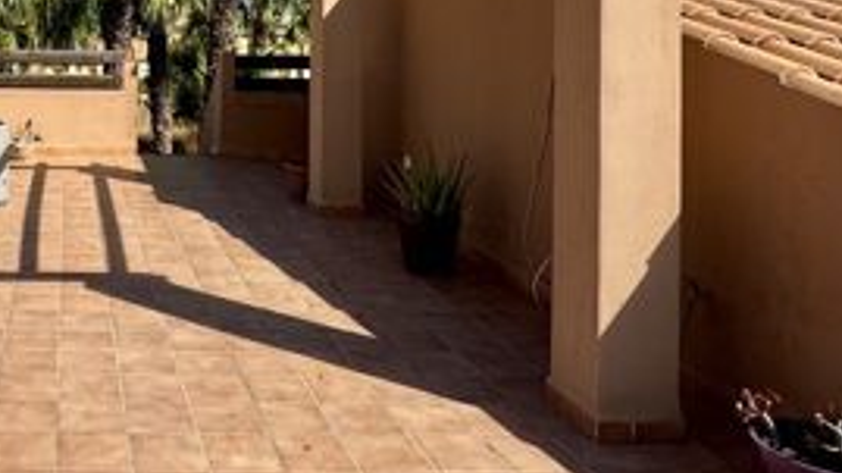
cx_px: 77
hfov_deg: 45.5
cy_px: 9
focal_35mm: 40
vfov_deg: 28.0
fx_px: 893
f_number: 2.2
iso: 50
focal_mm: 2.22
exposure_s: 1/2028
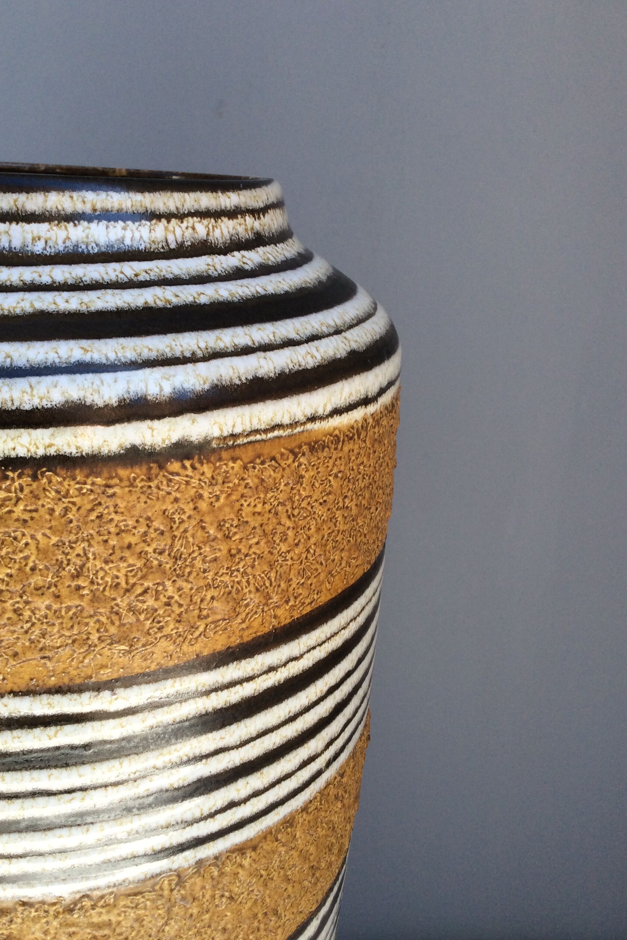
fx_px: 888
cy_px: 471
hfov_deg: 38.8
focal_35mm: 34
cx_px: 268
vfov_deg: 55.8
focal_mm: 3.3
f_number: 2.4
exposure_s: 1/351
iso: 32
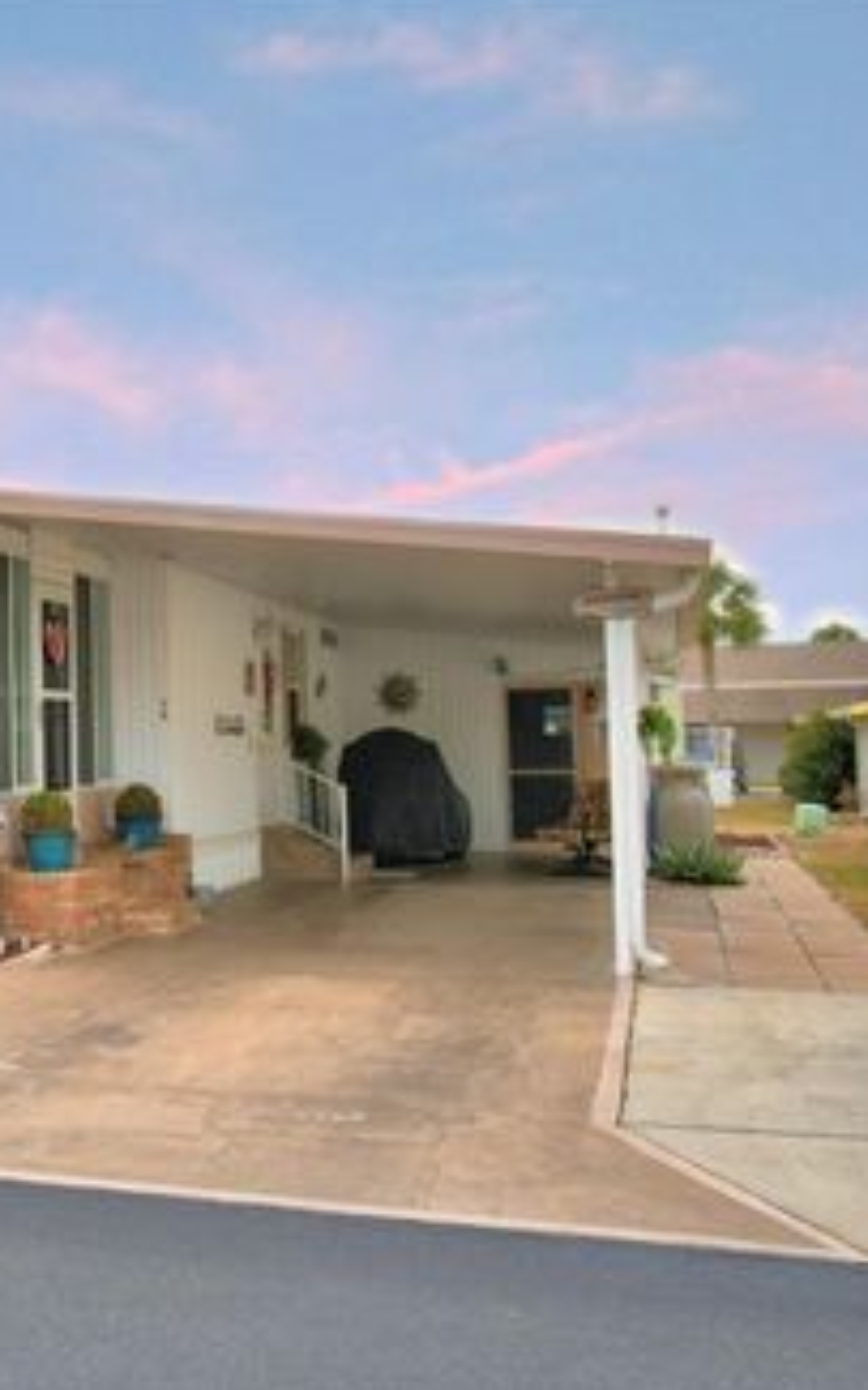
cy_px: 691
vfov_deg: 42.7
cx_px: -64
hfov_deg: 25.6
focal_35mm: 47
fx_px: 1780
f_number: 5.6
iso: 125
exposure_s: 1/500
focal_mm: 20
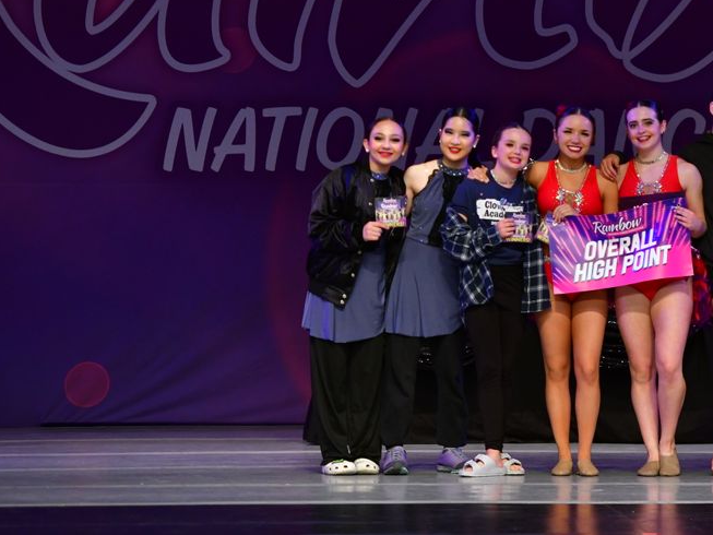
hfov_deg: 6.4
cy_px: -9
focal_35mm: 309
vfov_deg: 4.8
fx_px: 6366
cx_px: 641
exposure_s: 1/1000
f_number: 2.8
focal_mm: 140
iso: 2000
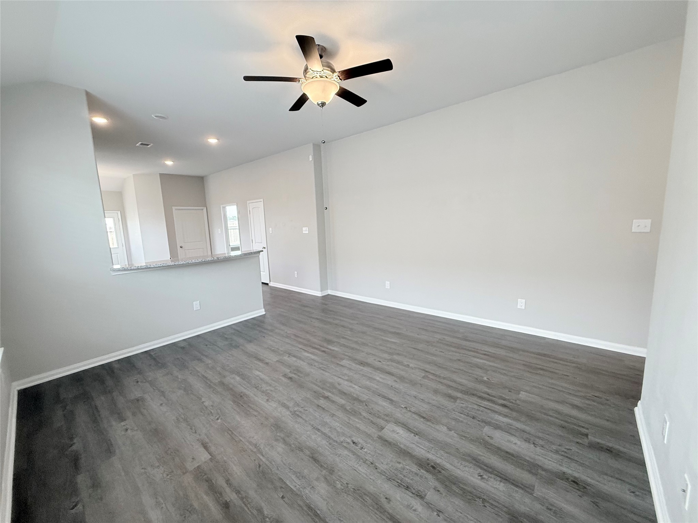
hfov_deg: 102.1
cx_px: 349
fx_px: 282
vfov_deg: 85.7
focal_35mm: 14
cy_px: 262
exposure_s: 1/120
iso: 320
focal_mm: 2.22
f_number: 2.2
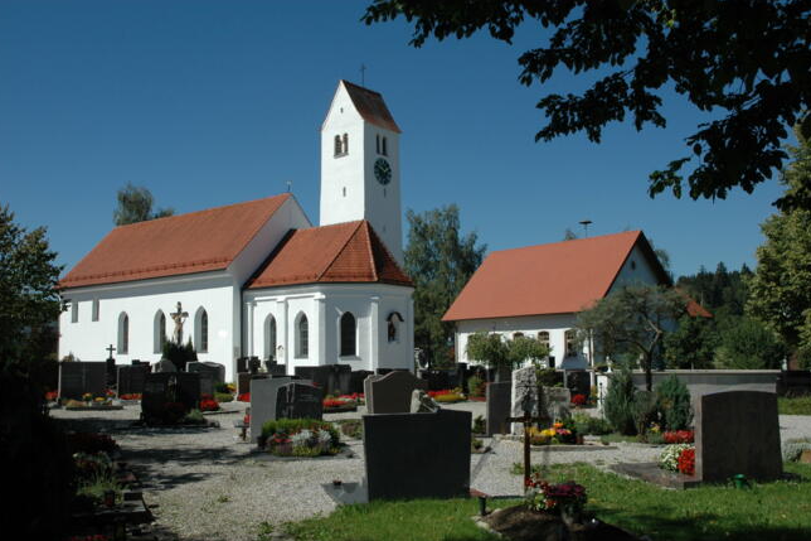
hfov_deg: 51.9
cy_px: 276
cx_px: 408
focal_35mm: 37
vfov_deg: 35.9
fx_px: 833
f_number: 10
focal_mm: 24
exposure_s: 1/400
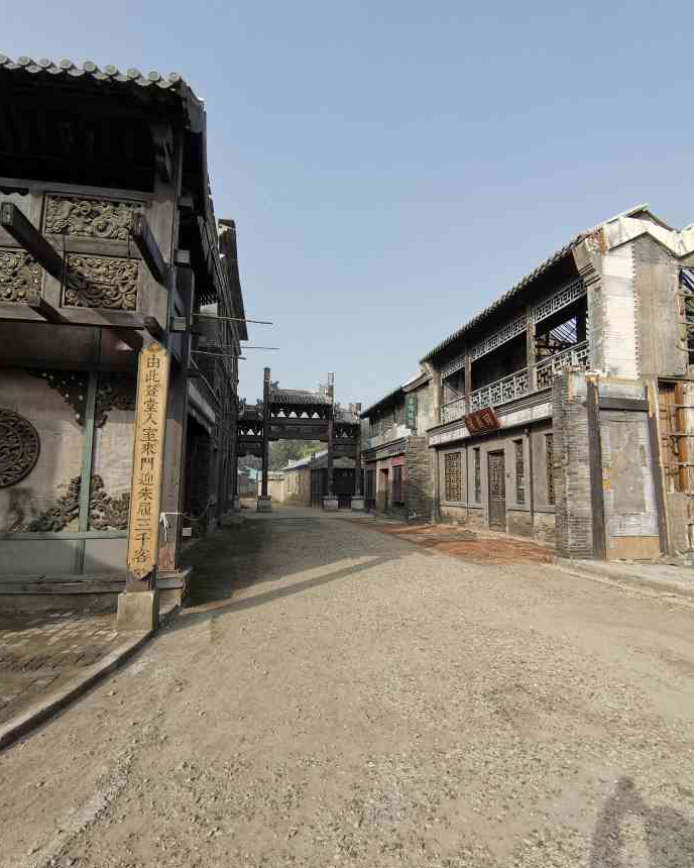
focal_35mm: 18
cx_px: 350
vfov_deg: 86.4
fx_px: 462
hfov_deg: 73.8
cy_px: 439
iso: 50
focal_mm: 2.23
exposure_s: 1/714
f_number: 2.2
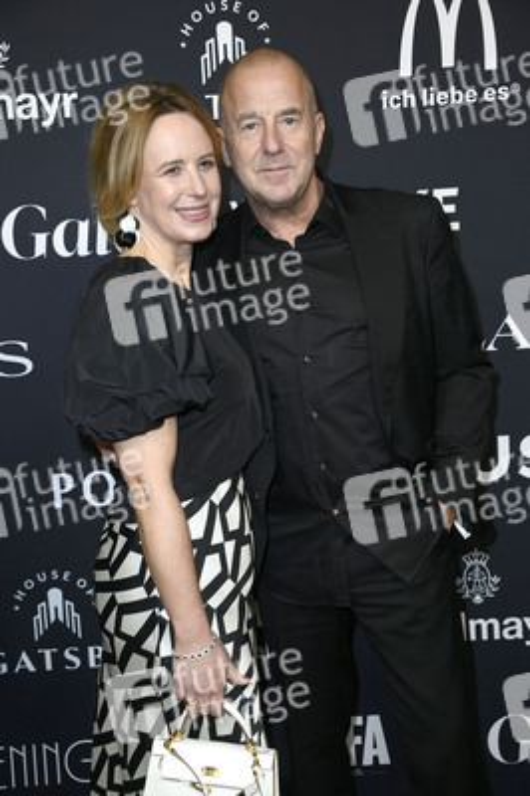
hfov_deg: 28.0
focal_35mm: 48
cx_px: 265
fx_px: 1062
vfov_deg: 41.1
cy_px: 398
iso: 500
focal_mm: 48
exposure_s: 1/250
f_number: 5.6
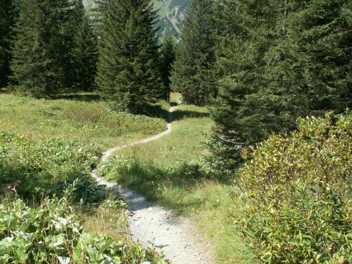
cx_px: 176
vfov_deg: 40.7
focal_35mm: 35
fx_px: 356
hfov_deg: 52.6
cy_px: 132
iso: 50
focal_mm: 5.86
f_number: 5
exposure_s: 1/125
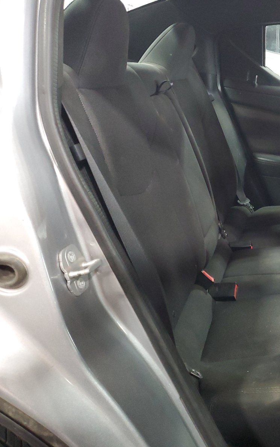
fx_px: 452
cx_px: 277
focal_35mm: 37
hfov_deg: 31.9
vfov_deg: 52.7
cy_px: 223
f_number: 1.5
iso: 284
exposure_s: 1/24
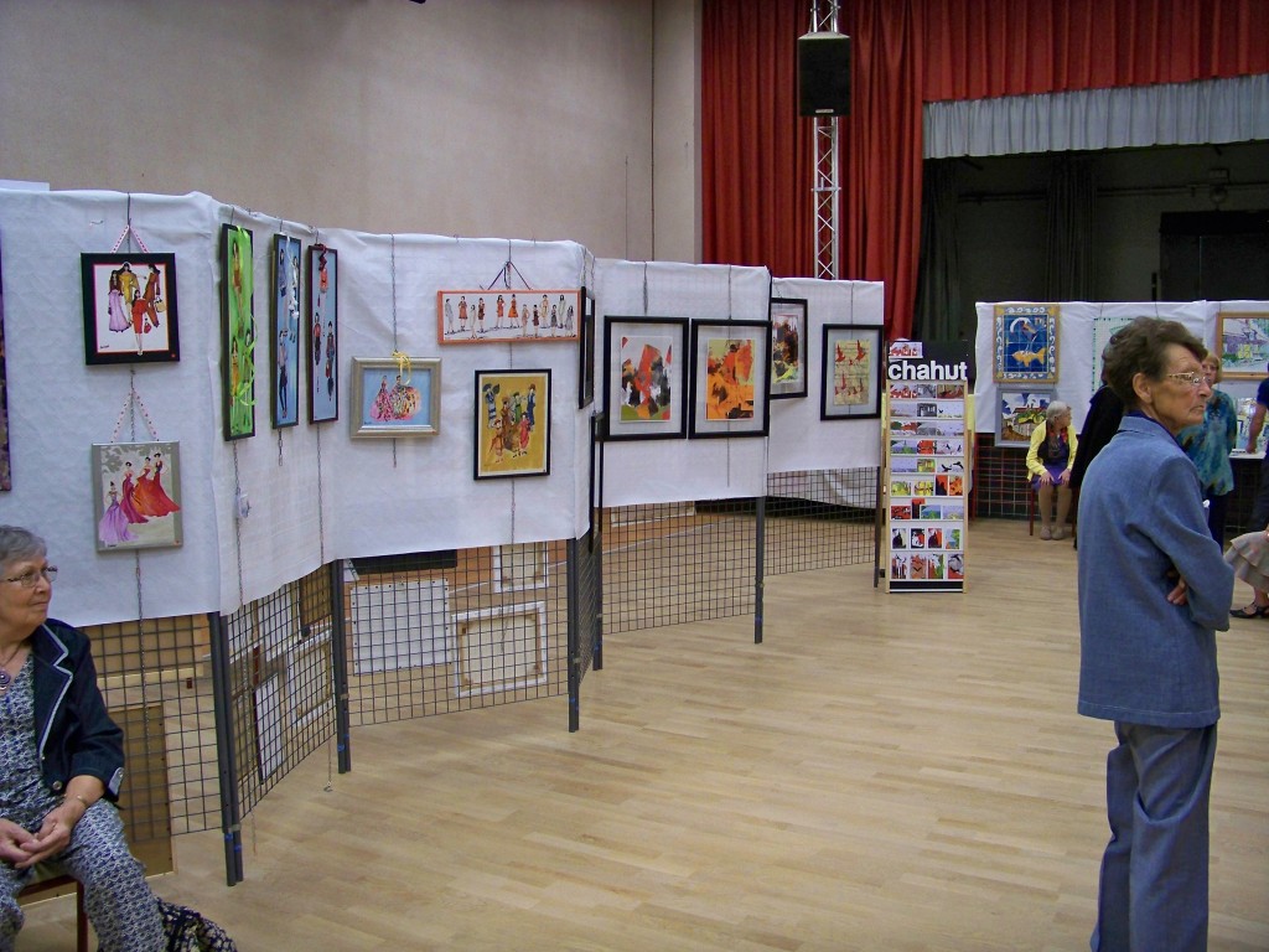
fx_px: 1210
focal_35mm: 33
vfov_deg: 42.9
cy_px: 476
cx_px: 634
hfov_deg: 55.4
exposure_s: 1/30
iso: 200
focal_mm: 5.85
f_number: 2.8
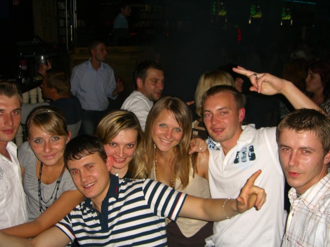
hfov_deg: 49.0
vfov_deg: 37.7
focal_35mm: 38
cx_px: 165
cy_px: 124
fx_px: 362
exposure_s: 1/60
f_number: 2.8
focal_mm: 7.9
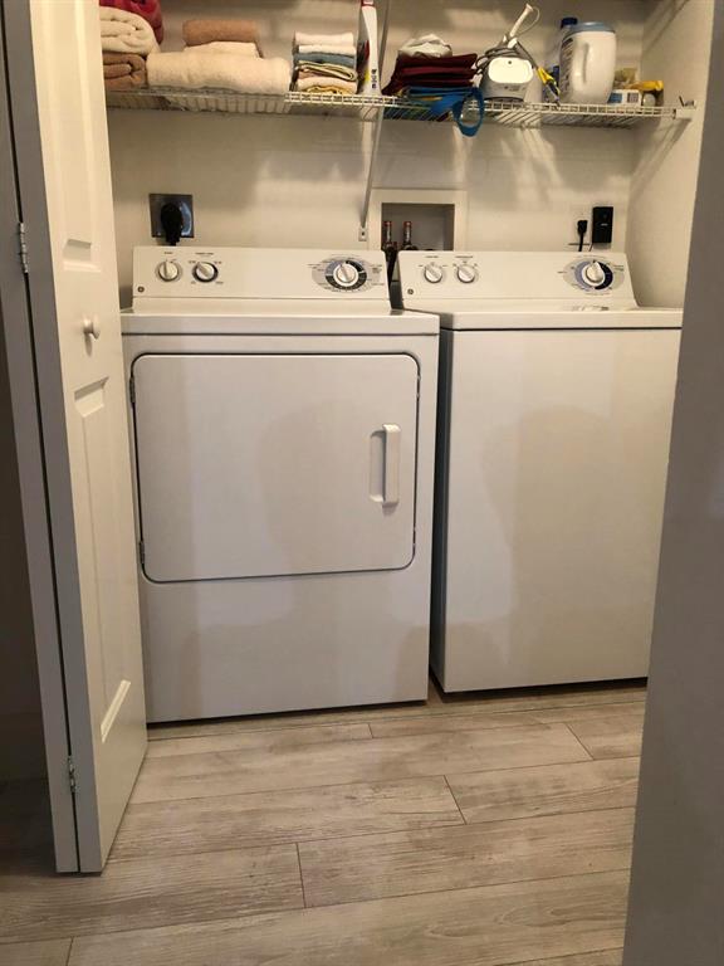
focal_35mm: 28
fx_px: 781
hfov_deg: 49.7
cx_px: 362
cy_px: 483
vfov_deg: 63.4
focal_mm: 3.99
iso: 64
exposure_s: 1/15
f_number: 1.8
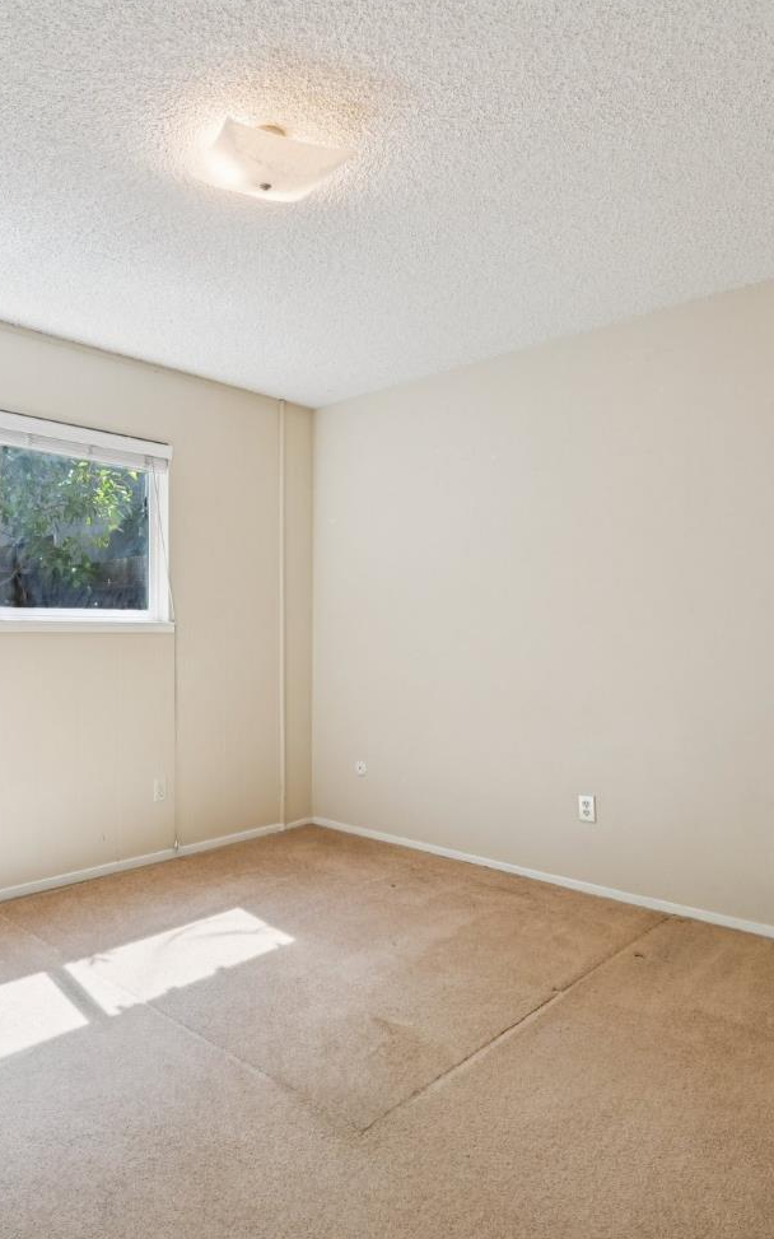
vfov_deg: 79.7
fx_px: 743
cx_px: 223
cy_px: 623
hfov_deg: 53.3
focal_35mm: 22
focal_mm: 14
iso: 640
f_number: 8
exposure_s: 1/40
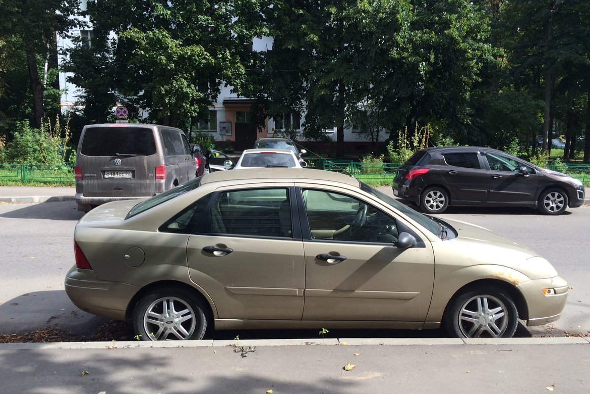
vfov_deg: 41.1
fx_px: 524
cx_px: 300
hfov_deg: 58.7
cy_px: 196
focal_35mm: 32
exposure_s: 1/892
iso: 32
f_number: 2.2
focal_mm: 4.12
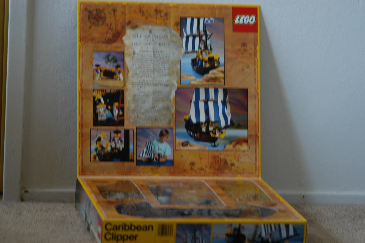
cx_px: 182
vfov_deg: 8.7
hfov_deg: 13.0
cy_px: 122
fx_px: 1607
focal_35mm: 159
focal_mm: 105
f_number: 3
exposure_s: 1/20
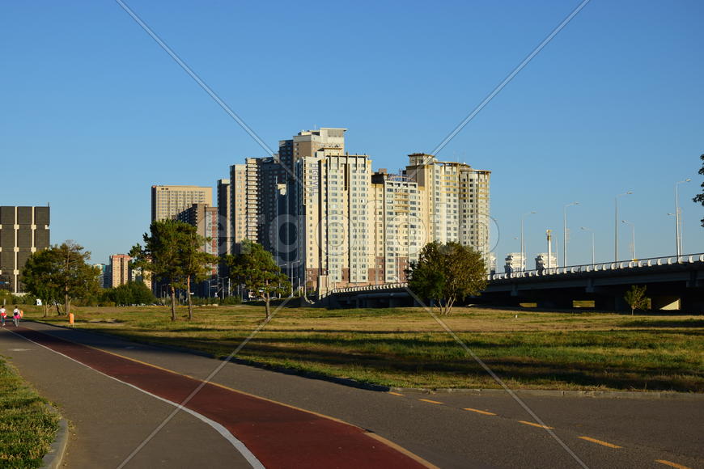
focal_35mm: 68
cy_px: 234
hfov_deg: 29.9
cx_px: 352
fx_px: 1320
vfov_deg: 20.2
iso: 100
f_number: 9
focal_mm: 45
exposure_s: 1/250
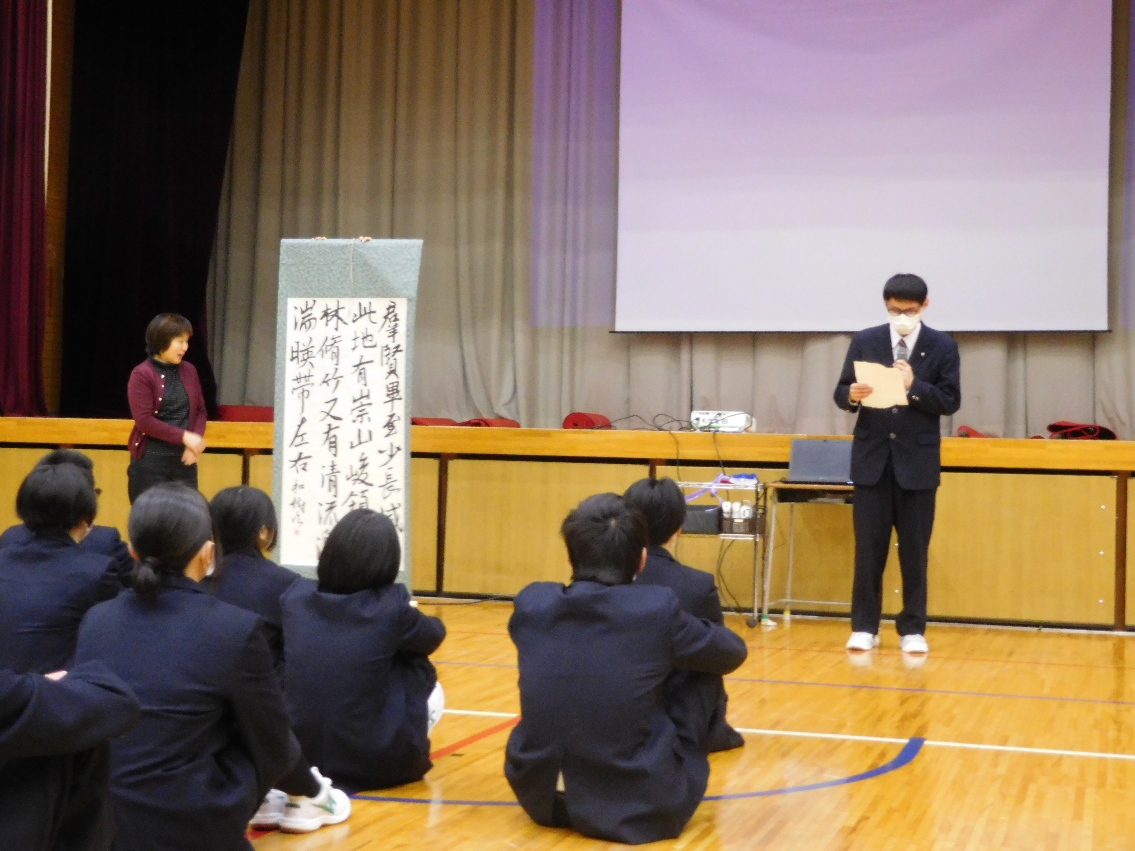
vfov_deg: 26.6
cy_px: 426
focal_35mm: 55
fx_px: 1803
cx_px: 568
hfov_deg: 34.9
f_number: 4.2
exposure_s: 1/15
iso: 800
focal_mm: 9.8
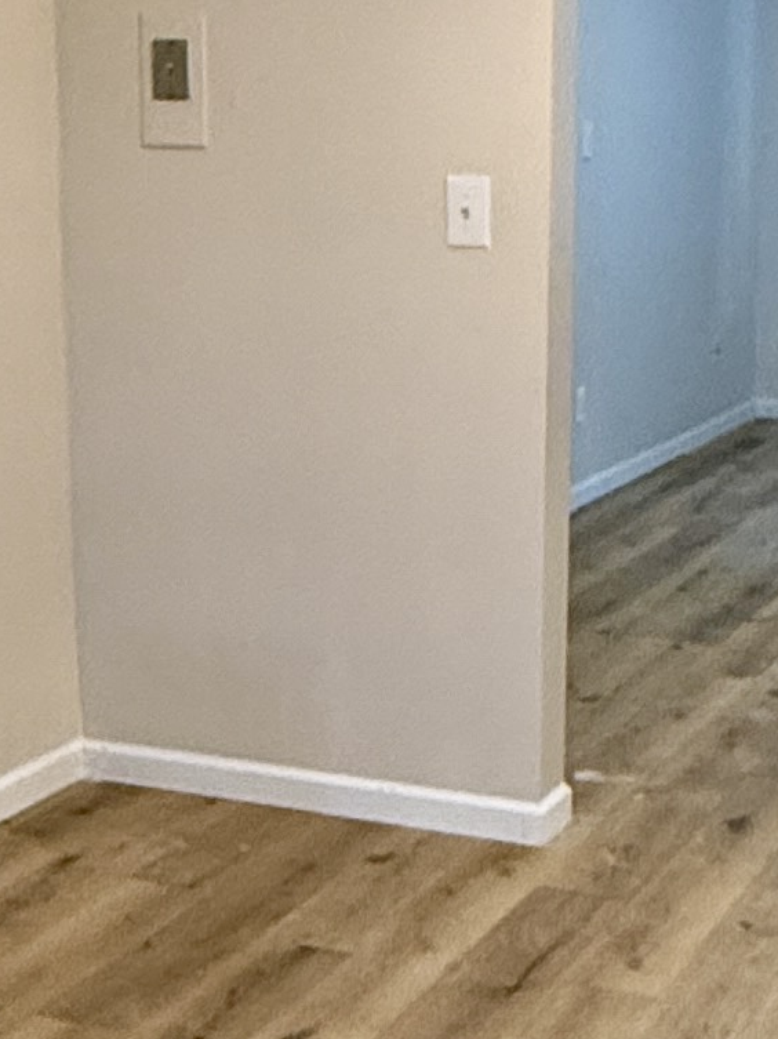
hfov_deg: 19.6
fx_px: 2249
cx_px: 348
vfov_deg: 26.0
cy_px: 589
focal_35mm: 75
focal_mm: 2.22
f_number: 2.2
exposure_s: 1/60
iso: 400
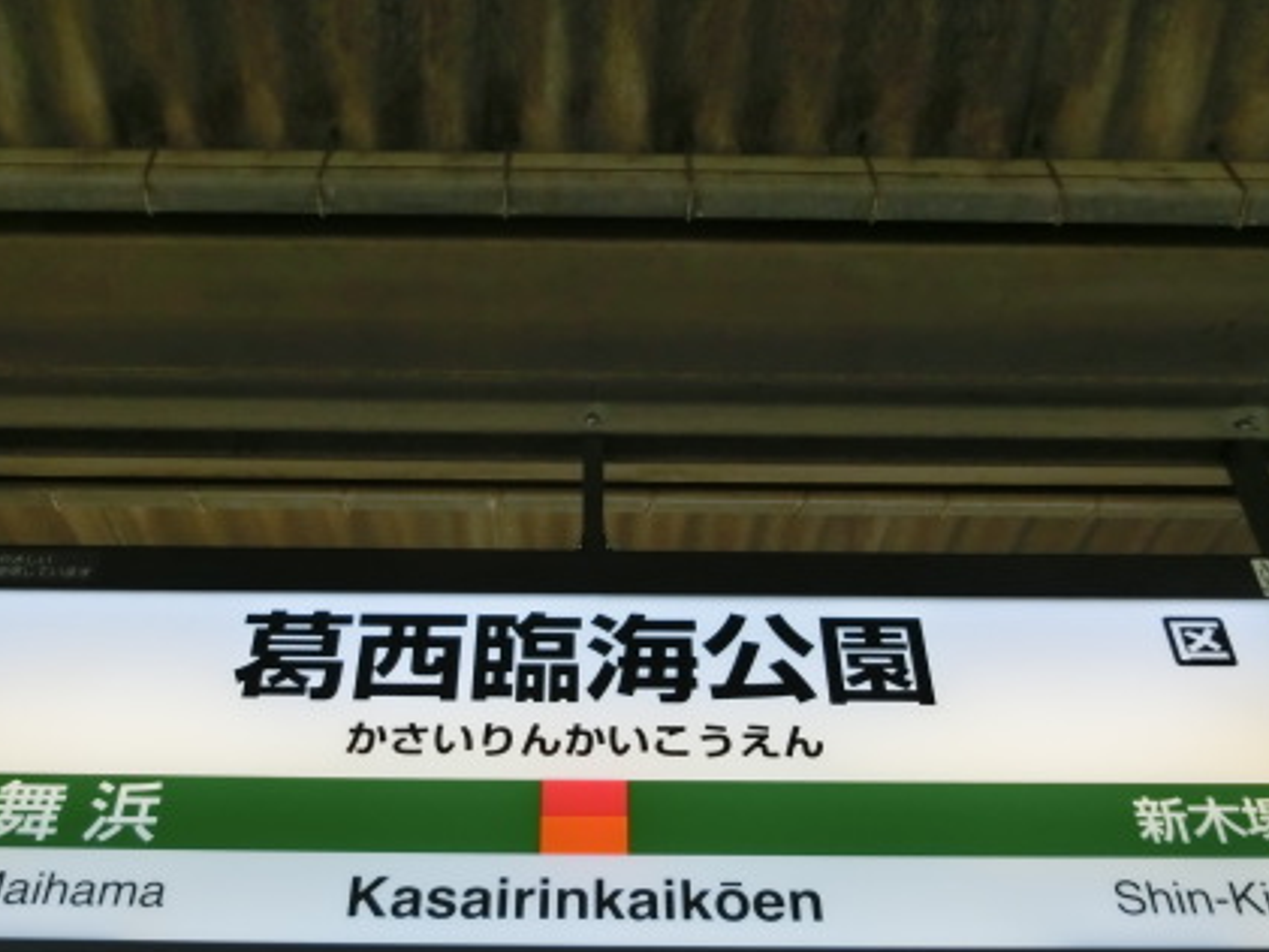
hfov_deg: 48.9
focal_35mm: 38
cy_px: 527
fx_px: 1393
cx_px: 588
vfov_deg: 37.7
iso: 125
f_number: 3.5
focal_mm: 4.5
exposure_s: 1/125
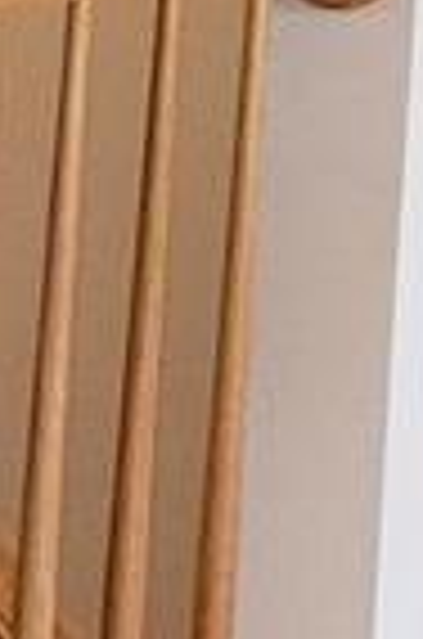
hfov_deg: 3.7
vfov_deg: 7.3
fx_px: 4870
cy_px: -454
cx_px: -2673
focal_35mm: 275
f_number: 2.4
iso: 100
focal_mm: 4.3
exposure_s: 1/40
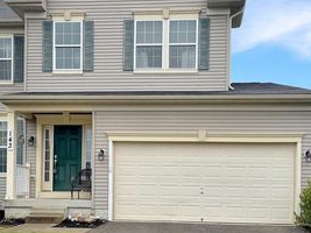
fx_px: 404
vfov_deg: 32.0
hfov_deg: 41.3
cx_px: 91
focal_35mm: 45
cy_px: 84
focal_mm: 6.76
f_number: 1.78
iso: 80
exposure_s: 1/1059
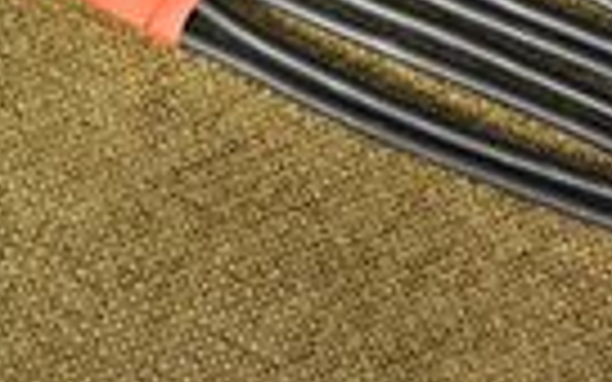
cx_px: 578
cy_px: -4
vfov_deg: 3.9
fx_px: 5554
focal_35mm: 333
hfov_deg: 6.3
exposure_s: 1/100
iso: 1250
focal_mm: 105
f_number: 4
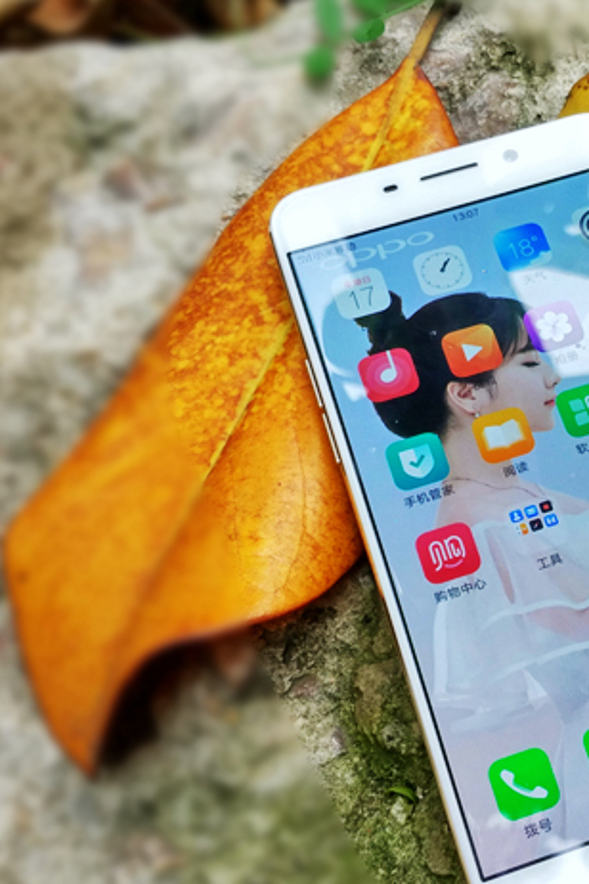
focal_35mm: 54
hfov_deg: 24.2
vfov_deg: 36.9
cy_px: 463
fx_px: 1325
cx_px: 556
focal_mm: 4.12
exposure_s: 1/100
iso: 126
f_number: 2
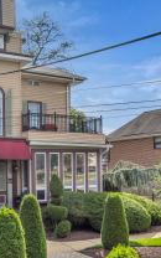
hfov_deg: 26.2
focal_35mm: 49
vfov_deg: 40.8
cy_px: 156
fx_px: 344
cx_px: 52
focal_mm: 12.29
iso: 400
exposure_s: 1/5000
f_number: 2.8
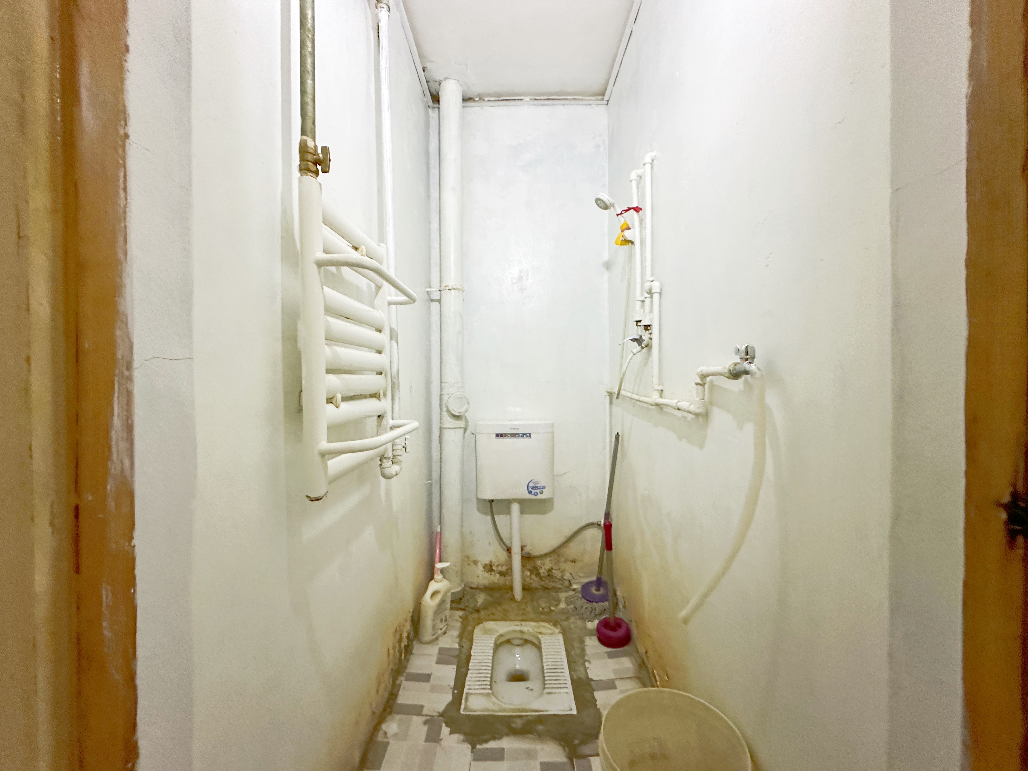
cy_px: 386
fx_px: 416
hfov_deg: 102.1
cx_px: 514
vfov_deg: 85.7
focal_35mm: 14
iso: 500
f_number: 2.2
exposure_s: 1/50
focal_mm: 2.22
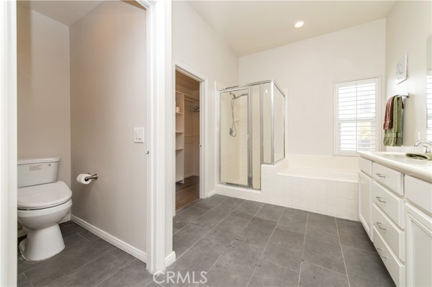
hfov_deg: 104.3
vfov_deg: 81.1
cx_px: 216
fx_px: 168
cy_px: 144
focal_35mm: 14
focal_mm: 14
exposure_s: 1/80
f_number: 4.5
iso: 200
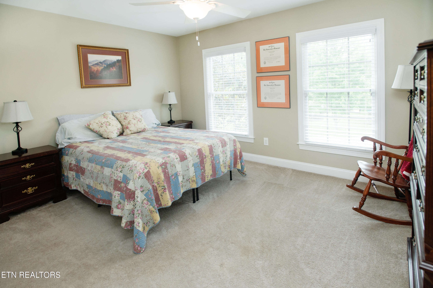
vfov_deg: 70.4
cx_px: 216
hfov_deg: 93.3
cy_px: 144
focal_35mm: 17
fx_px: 204
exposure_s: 1/125
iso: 640
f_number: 4
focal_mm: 17
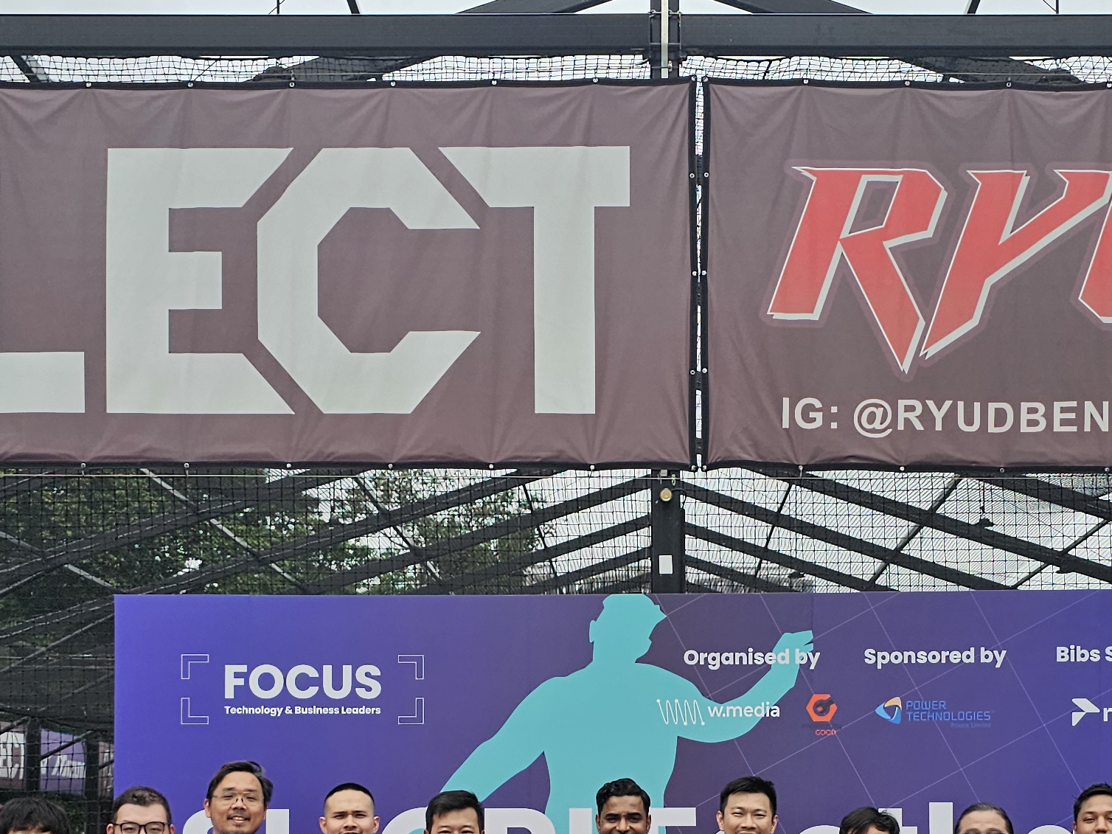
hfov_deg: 31.7
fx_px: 1960
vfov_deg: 23.4
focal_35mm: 61
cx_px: 605
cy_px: 753
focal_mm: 6.3
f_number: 1.7
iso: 16
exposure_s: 1/526
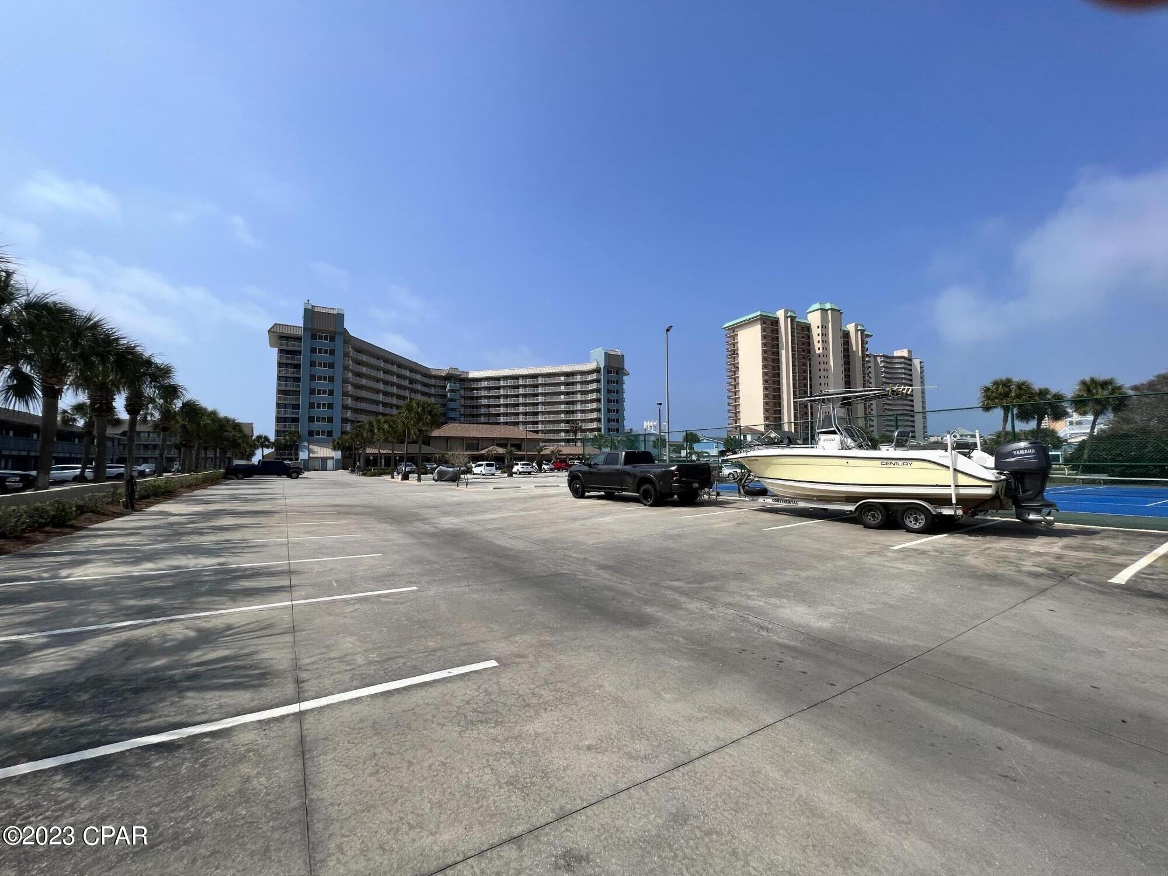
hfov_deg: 106.2
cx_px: 584
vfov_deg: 89.9
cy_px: 438
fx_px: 439
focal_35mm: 13
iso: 32
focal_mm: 1.57
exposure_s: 1/2801
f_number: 1.8
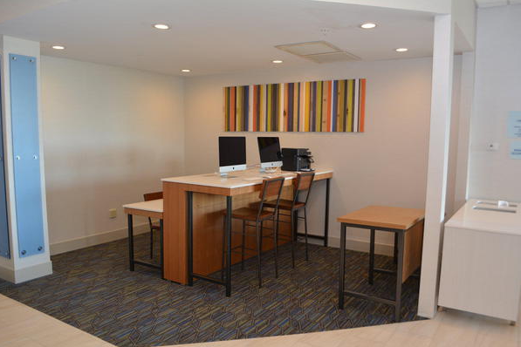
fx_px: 405
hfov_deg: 65.5
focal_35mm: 28
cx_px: 254
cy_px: 179
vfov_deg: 46.4
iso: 500
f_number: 6.3
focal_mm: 18
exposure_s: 1/60
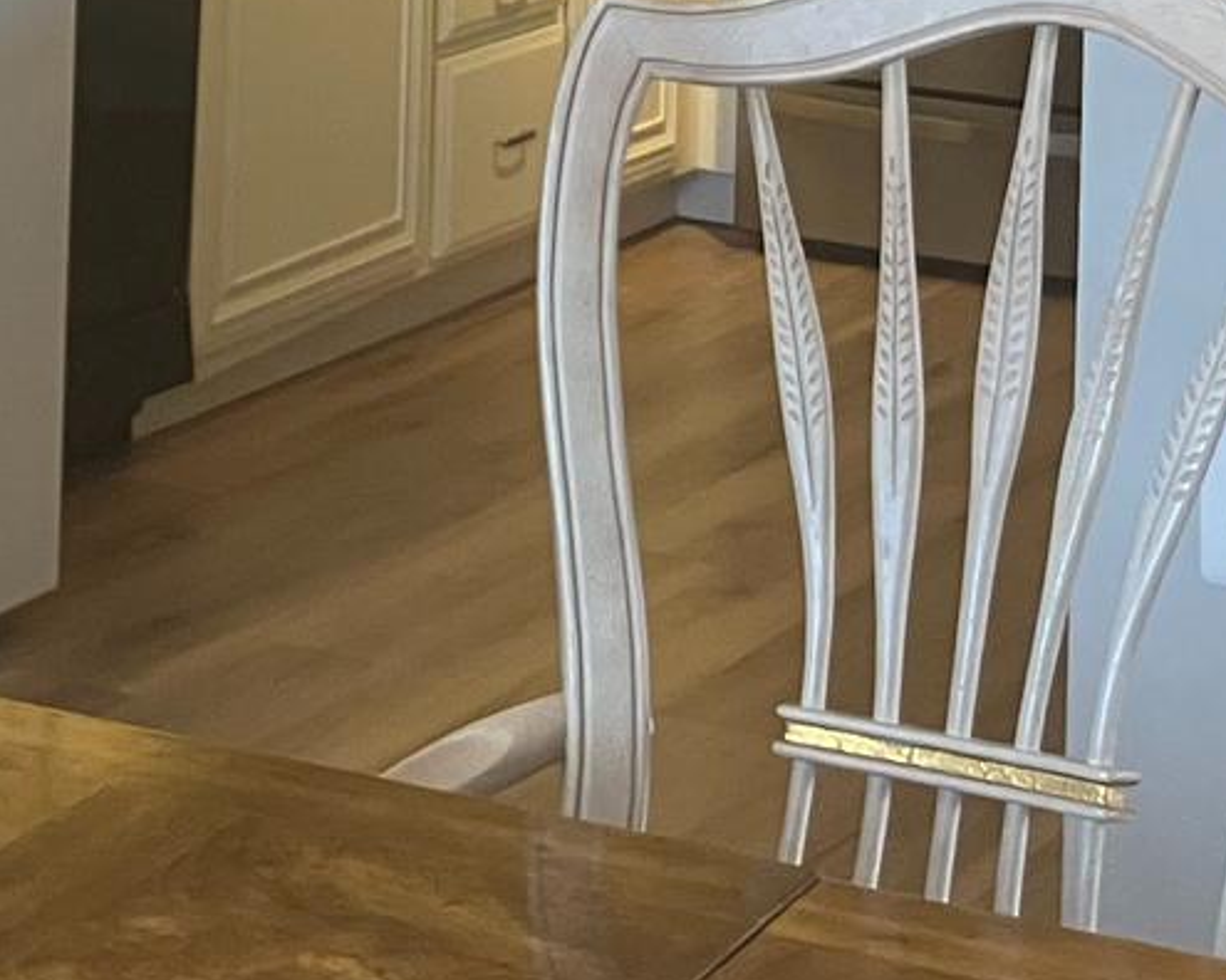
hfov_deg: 17.0
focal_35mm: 113
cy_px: -510
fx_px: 4100
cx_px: 468
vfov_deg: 12.9
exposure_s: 1/60
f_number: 1.8
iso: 250
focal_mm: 3.99
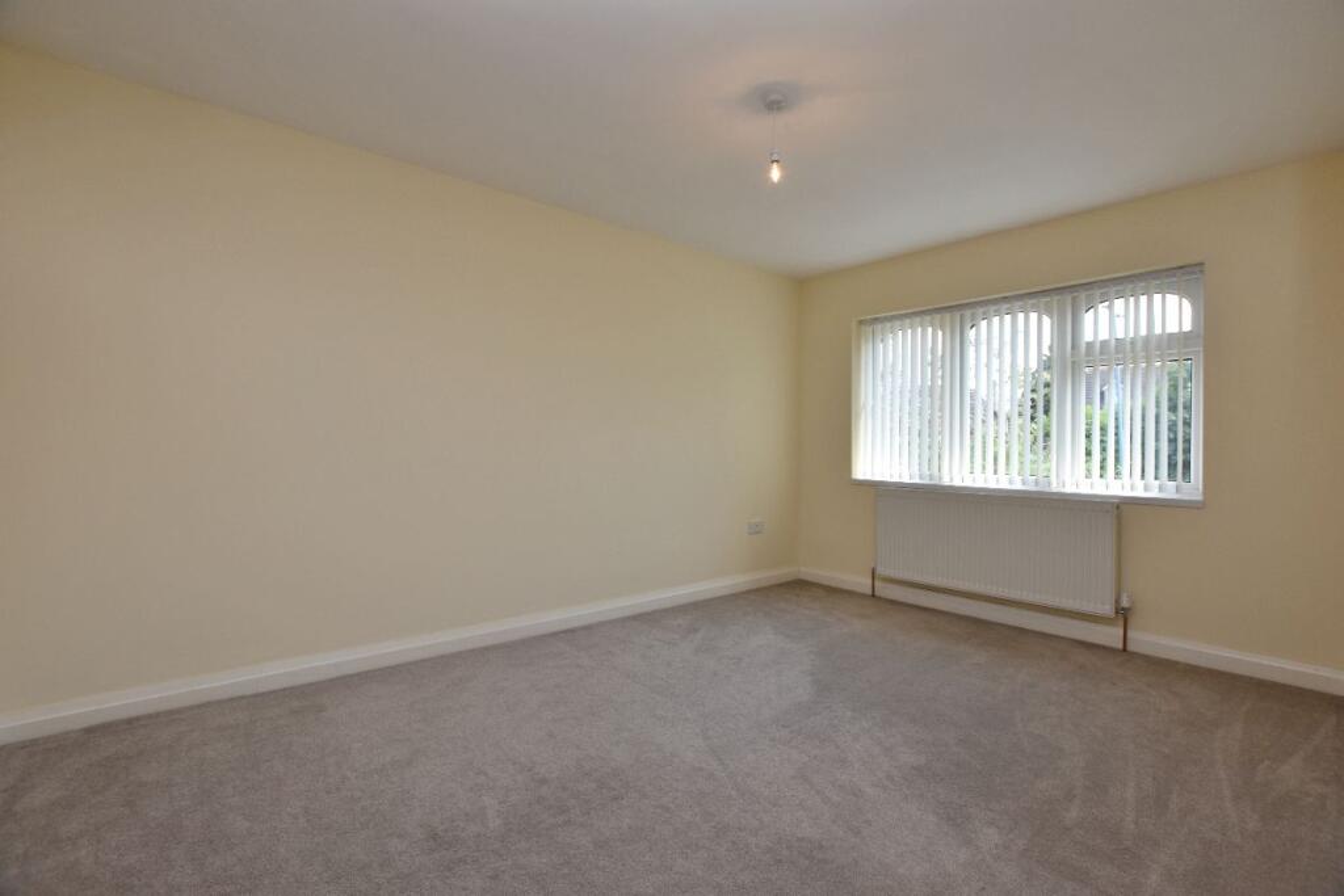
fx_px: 560
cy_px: 448
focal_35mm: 15
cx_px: 672
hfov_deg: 100.4
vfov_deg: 77.3
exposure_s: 1/200
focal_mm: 10
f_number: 5
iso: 220
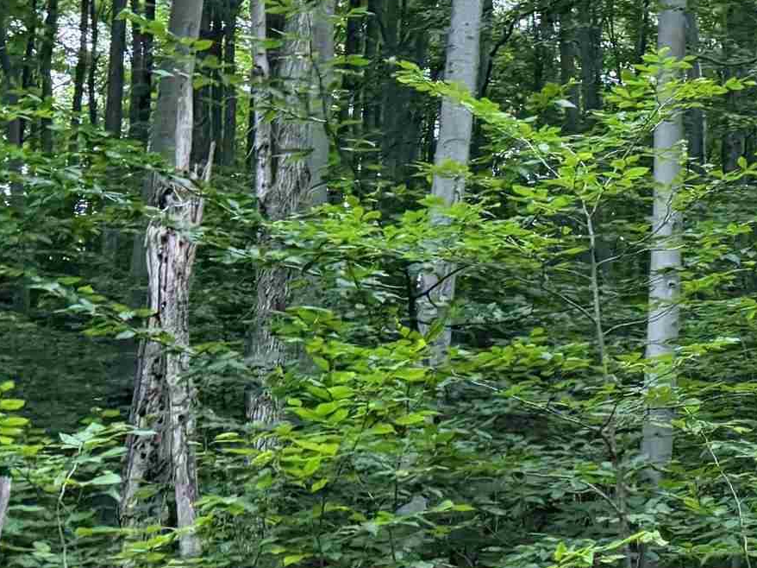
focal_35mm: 84
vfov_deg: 17.5
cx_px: 1154
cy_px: 373
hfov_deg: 19.9
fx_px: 1836
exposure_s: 1/60
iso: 400
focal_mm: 6.76
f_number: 1.78
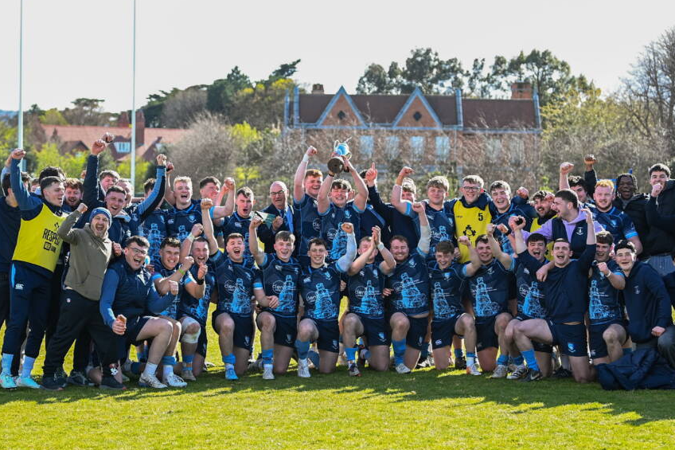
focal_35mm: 103
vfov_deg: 13.3
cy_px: 205
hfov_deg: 19.8
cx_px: 301
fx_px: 1931
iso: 400
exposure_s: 1/1000
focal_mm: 70
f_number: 3.5
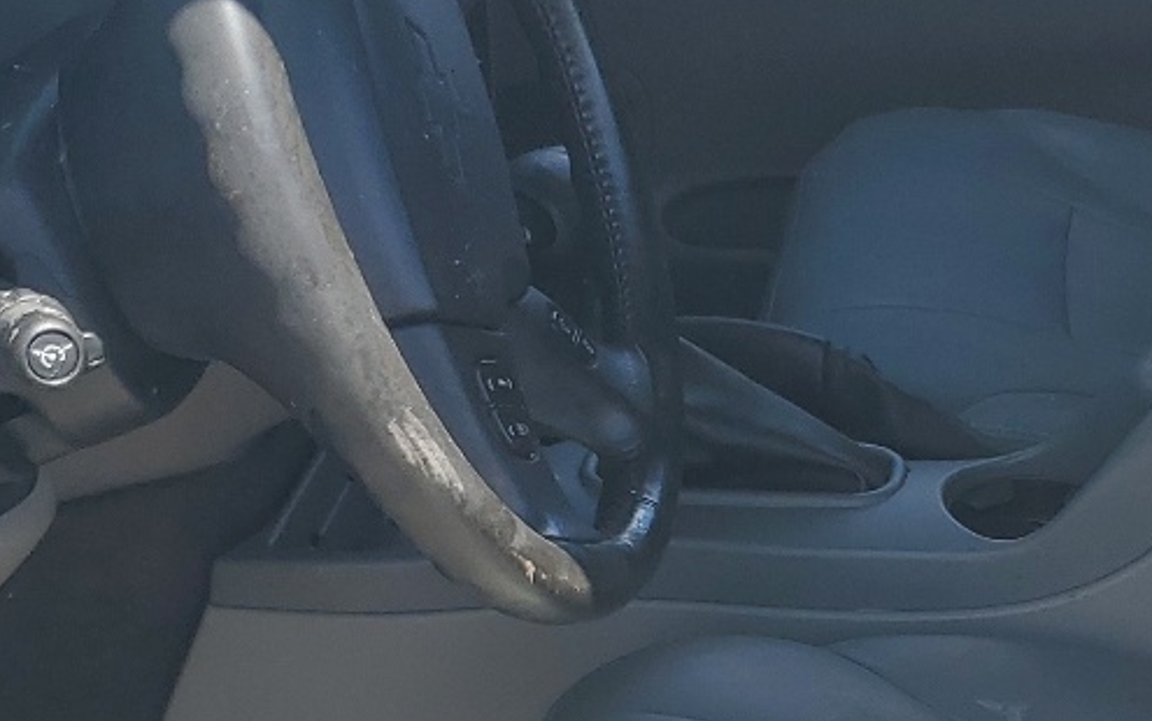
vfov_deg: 14.5
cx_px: 887
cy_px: 693
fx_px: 2796
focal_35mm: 89
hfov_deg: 23.0
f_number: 1.5
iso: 50
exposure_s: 1/1000
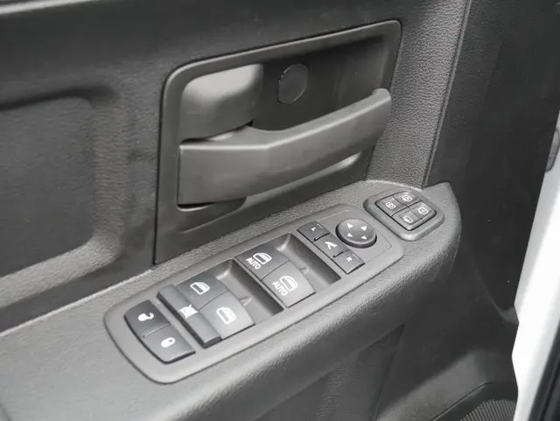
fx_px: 777
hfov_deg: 39.6
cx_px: 280
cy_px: 210
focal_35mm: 48
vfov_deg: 30.3
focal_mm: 24
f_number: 5.2
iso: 640
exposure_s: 1/60
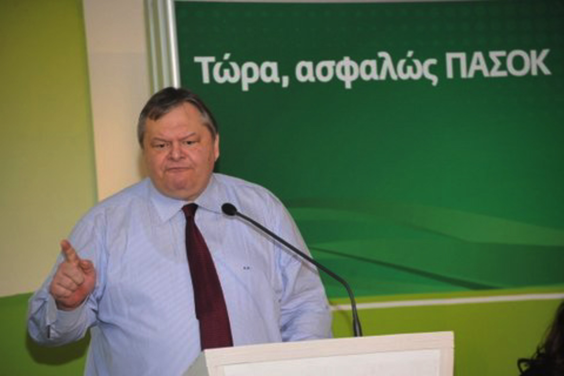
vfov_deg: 8.3
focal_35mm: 165
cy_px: 188
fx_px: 2585
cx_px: 282
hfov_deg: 12.5
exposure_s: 1/125
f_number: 5.6
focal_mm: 165
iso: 3200
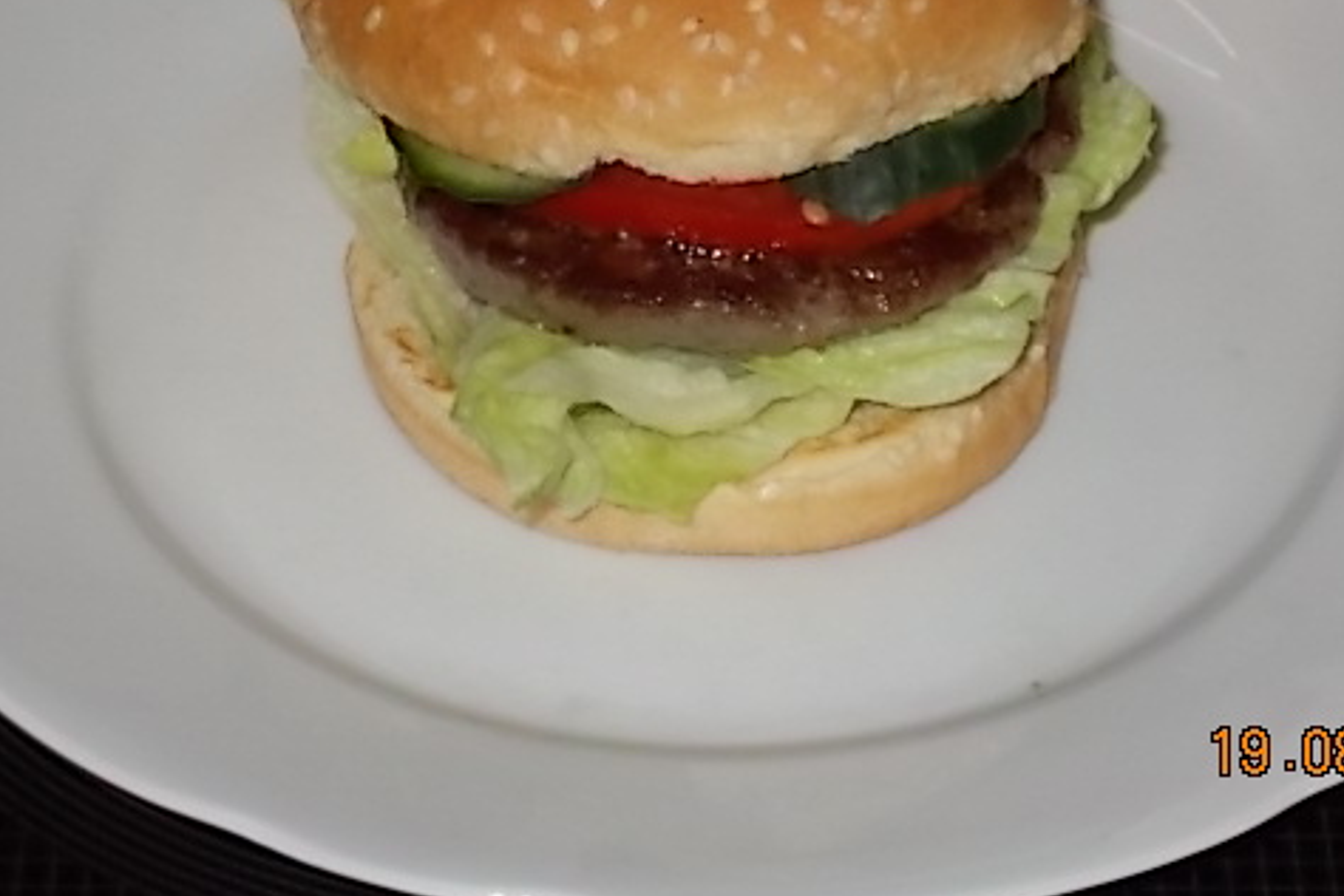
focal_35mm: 139
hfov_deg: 14.8
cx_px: 703
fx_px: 5189
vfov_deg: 9.9
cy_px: 233
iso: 200
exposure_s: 1/60
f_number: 5.5
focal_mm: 17.6
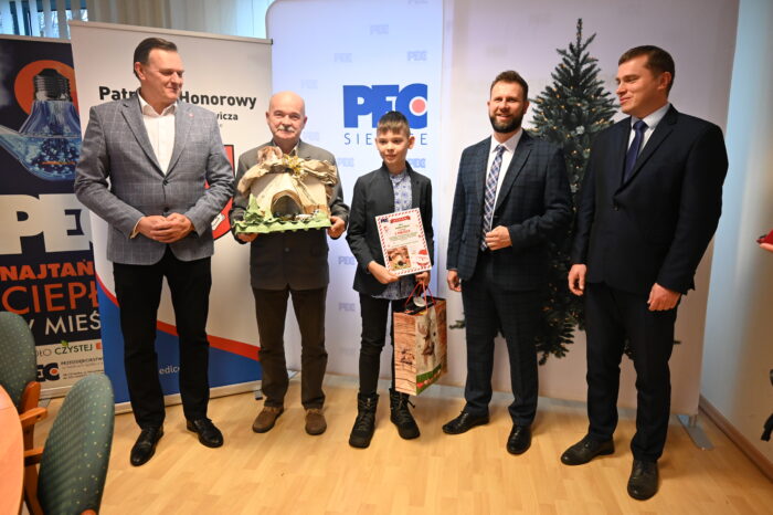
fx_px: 515
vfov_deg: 53.1
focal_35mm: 24
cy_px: 258
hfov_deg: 73.8
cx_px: 386
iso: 3200
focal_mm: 24
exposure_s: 1/125
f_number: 4
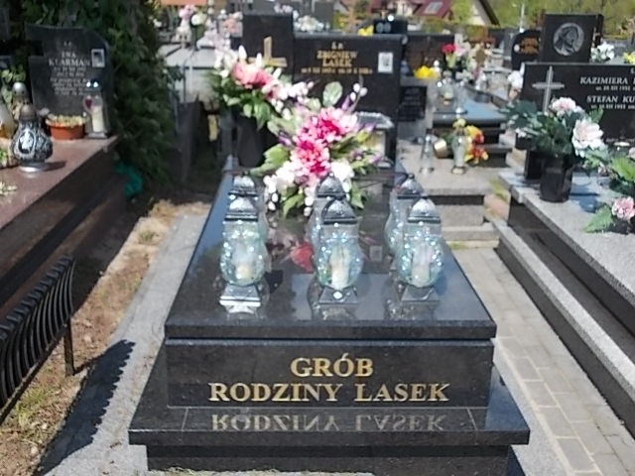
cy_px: 238
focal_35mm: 38
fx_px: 697
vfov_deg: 37.7
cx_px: 318
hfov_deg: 49.0
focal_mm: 5.3
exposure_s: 1/160
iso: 80
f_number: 6.2
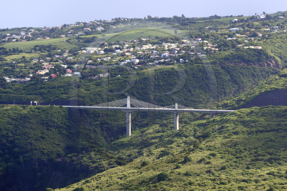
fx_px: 1594
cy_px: 96
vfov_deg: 6.9
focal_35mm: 200
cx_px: 144
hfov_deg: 10.3
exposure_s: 1/1250
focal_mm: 200
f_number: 7.1
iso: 800
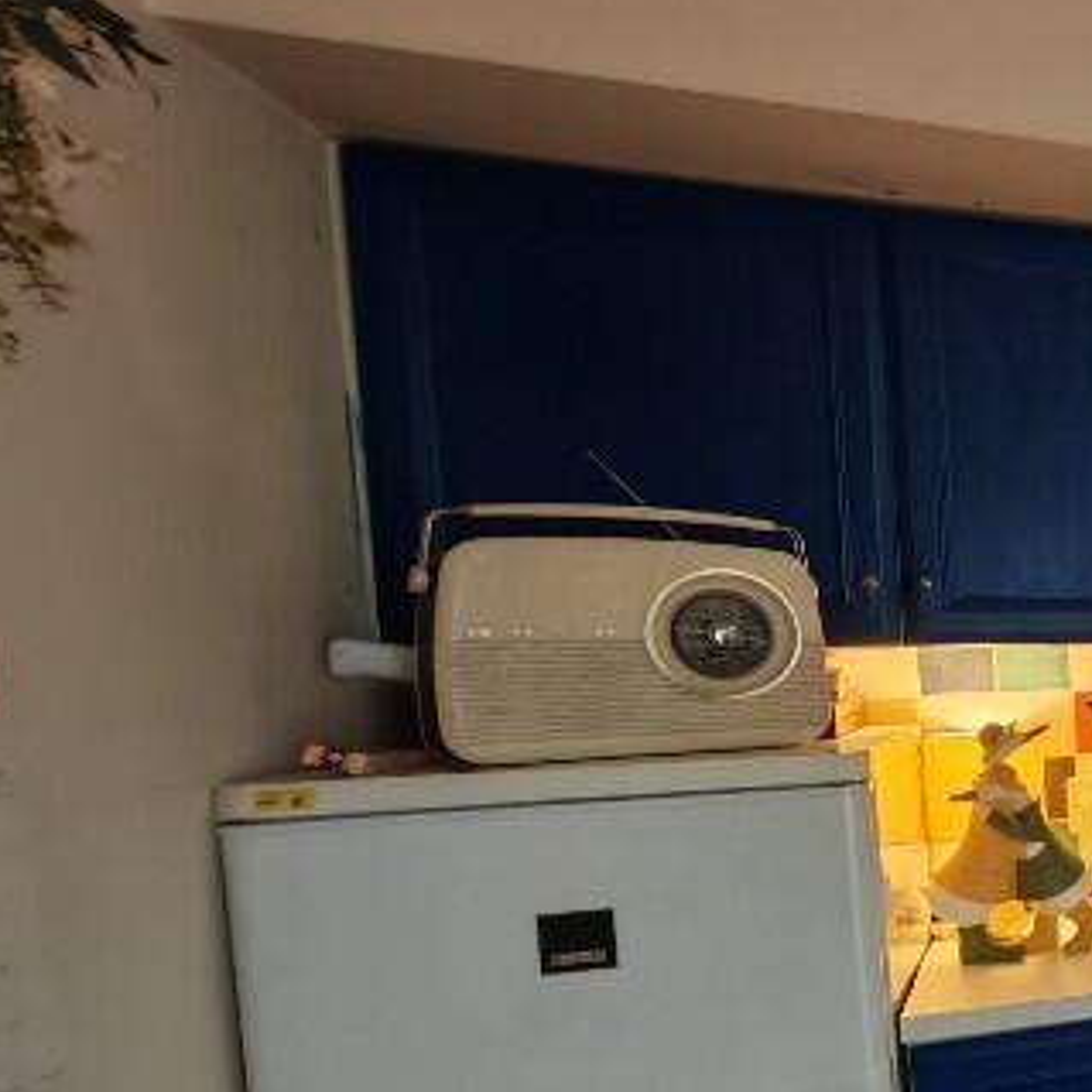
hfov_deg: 27.0
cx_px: 1739
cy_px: 719
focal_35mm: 34
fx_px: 1213
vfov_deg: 47.7
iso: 640
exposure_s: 1/20
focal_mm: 1.82
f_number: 2
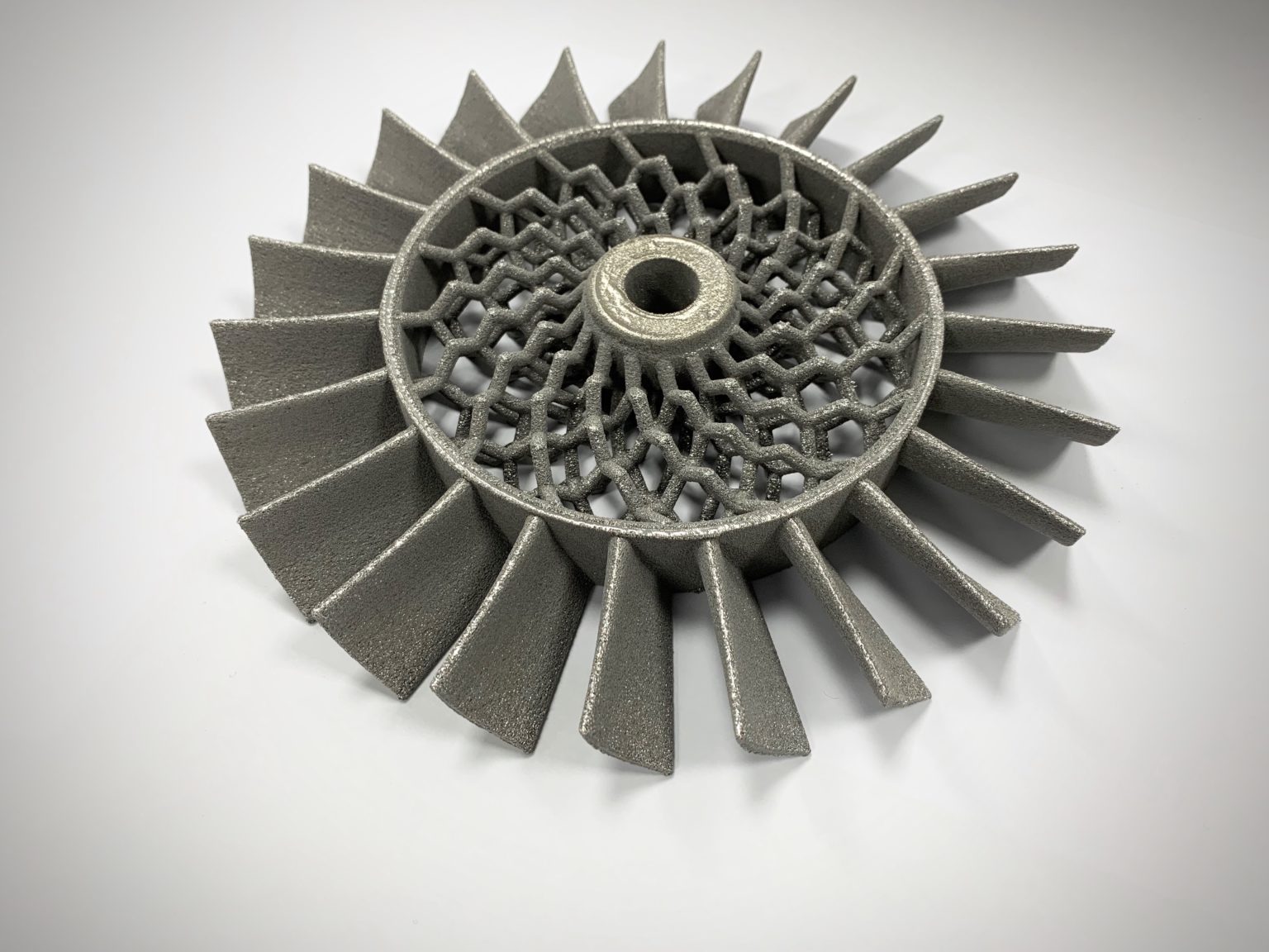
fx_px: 953
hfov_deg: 67.3
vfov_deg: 53.1
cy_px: 476
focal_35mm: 26
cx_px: 634
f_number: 1.8
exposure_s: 1/100
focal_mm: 4.25
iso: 64
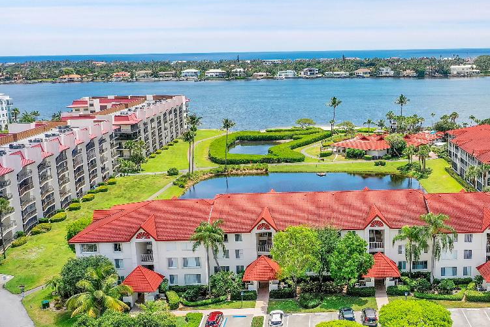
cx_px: 334
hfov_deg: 44.6
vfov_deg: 31.2
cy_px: 181
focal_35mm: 43
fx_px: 585
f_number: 5.6
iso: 100
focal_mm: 10.26
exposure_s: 1/500
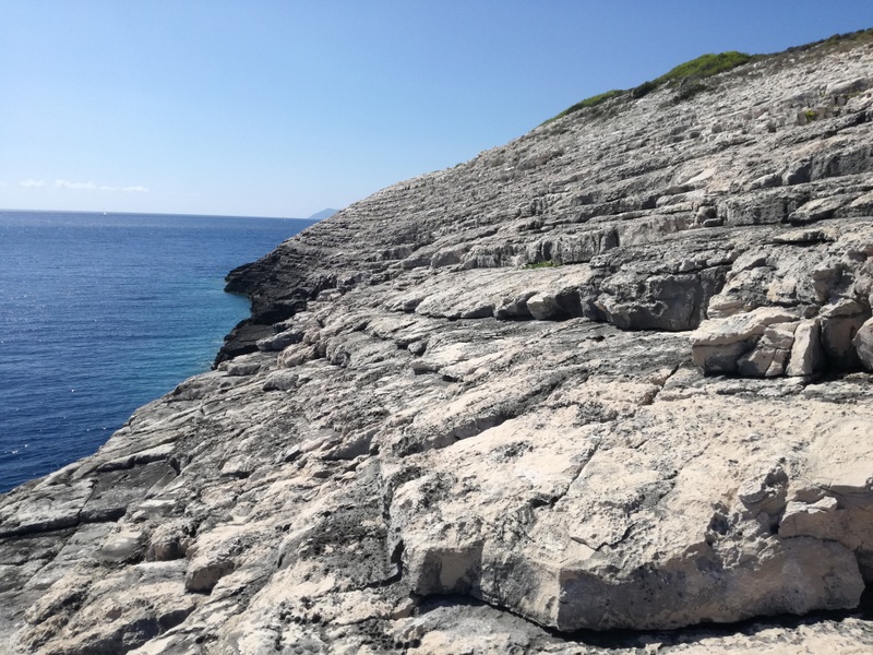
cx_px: 436
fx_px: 681
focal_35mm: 27
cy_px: 328
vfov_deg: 51.4
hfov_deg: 65.3
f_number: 2
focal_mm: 3.79
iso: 50
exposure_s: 1/1795
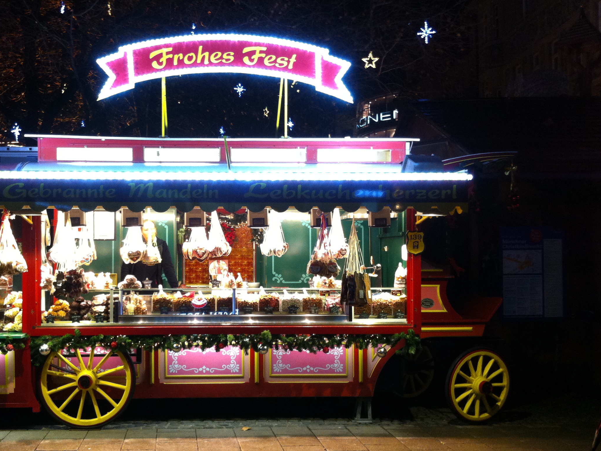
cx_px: 226
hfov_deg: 42.6
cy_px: 247
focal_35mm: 44
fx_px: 764
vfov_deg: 32.8
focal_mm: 3.85
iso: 160
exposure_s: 1/15
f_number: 2.8
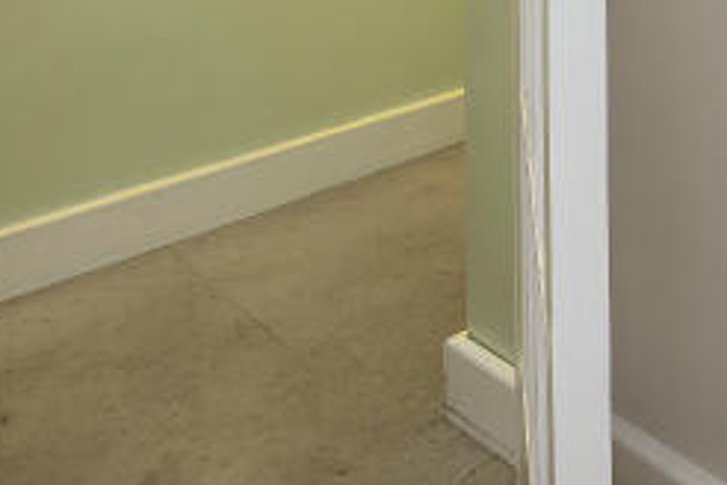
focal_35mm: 50
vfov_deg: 20.9
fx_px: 1010
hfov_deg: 29.7
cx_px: 996
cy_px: -324
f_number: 9
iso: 320
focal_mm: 12
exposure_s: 1/3
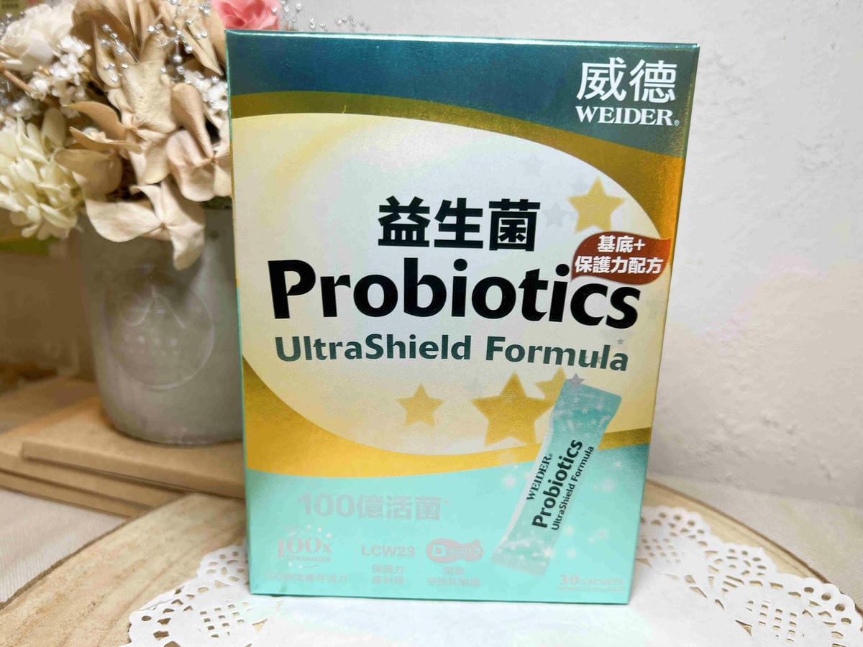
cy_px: 324
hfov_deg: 67.3
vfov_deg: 53.1
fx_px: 648
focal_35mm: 26
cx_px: 432
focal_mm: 5.7
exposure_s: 1/120
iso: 50
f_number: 1.5
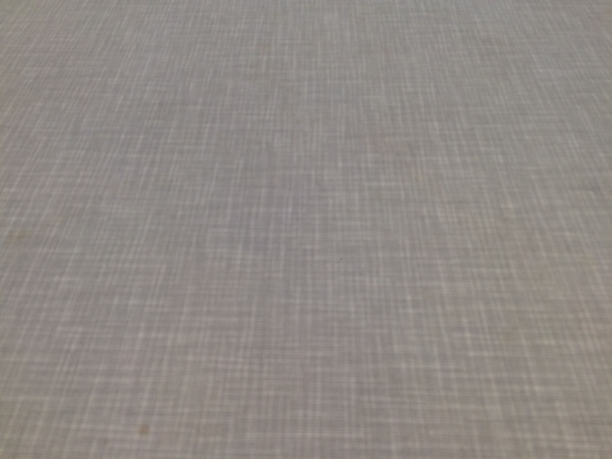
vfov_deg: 48.2
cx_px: 306
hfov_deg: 61.7
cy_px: 230
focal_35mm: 29
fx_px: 513
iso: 64
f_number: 2.2
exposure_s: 1/100
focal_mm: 4.15
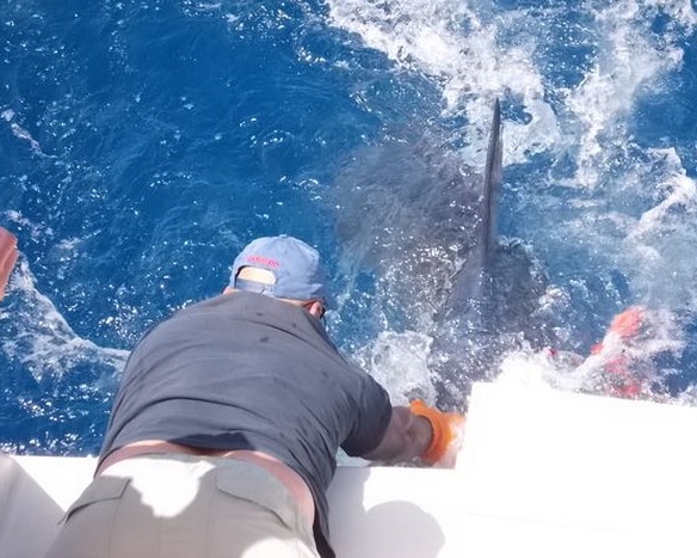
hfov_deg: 16.2
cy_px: 278
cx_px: 364
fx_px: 2454
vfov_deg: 13.0
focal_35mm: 119
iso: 320
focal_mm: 16
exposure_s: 1/500
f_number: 5.8
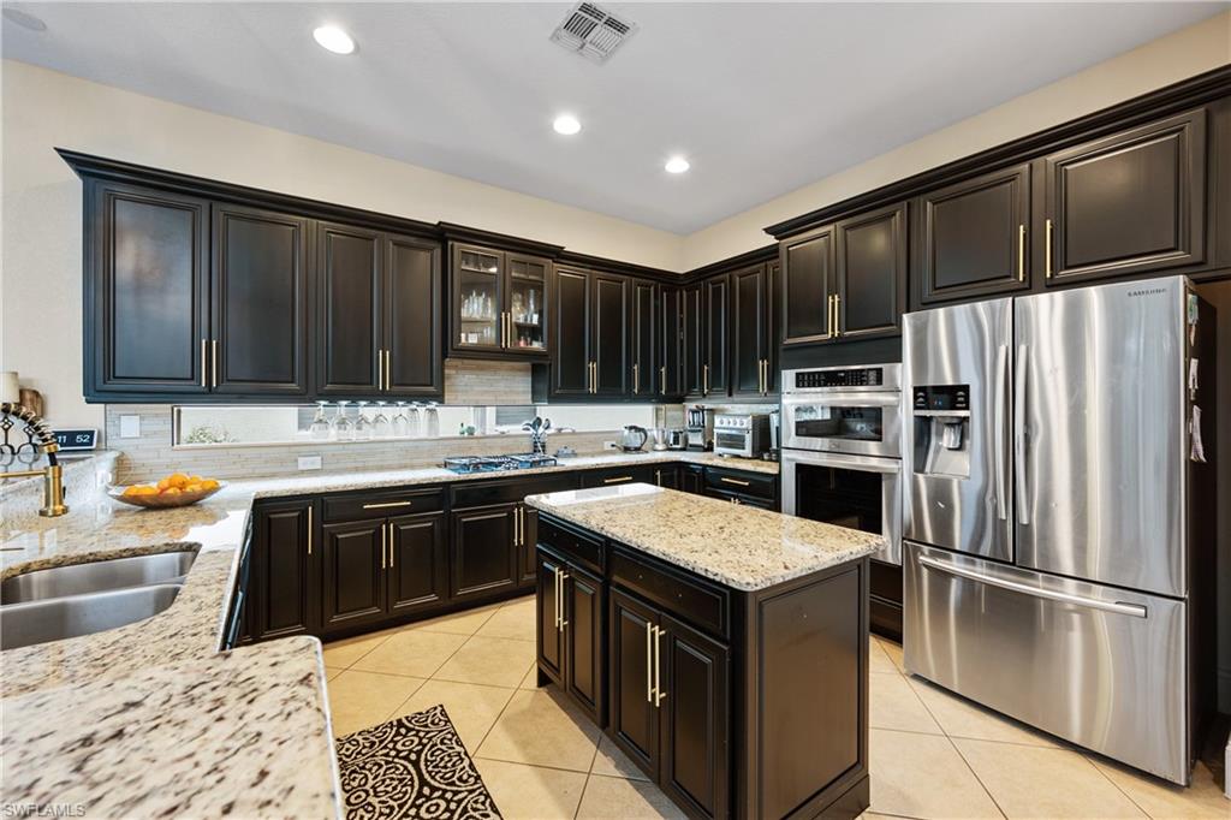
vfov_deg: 81.2
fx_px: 479
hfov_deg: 104.3
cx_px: 616
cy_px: 410
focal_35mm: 14
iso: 320
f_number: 8
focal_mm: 14
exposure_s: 1/2
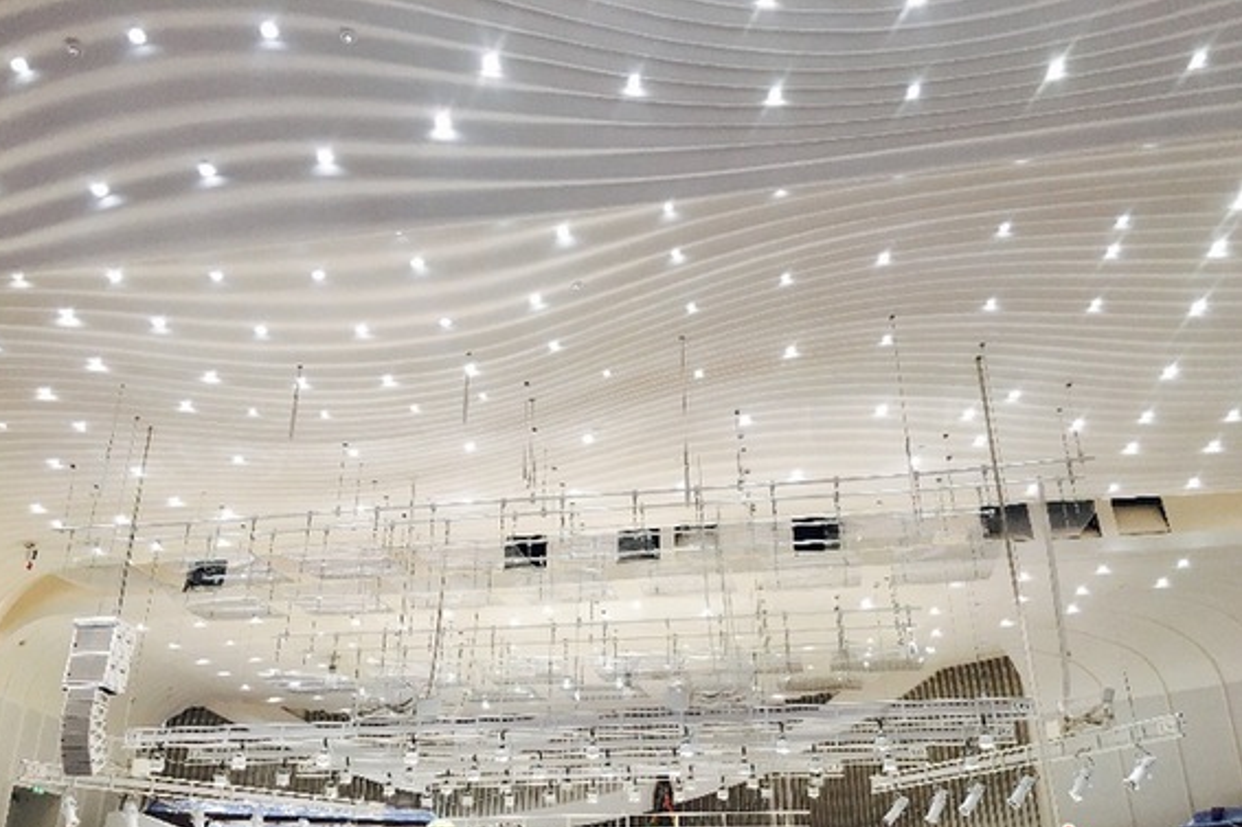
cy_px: 476
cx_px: 610
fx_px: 1069
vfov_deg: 42.2
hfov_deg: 60.3
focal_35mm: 31
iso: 40
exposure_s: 1/33
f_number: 2.2
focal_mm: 4.15
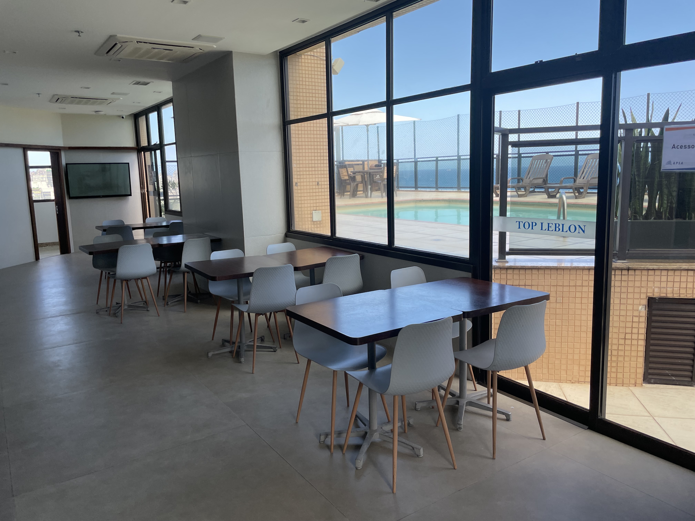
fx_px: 522
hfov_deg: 67.3
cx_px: 348
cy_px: 260
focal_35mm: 26
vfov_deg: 53.1
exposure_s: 1/320
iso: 40
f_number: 1.6
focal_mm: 4.2
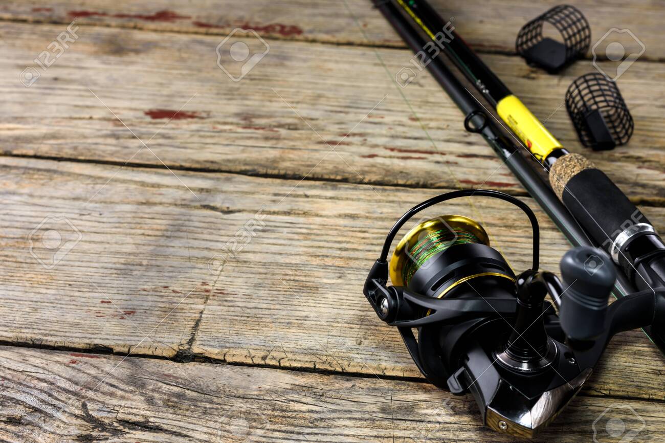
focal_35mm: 75
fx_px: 1385
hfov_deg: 27.0
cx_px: 332
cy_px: 222
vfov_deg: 18.2
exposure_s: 1/4
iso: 100
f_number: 8
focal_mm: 50
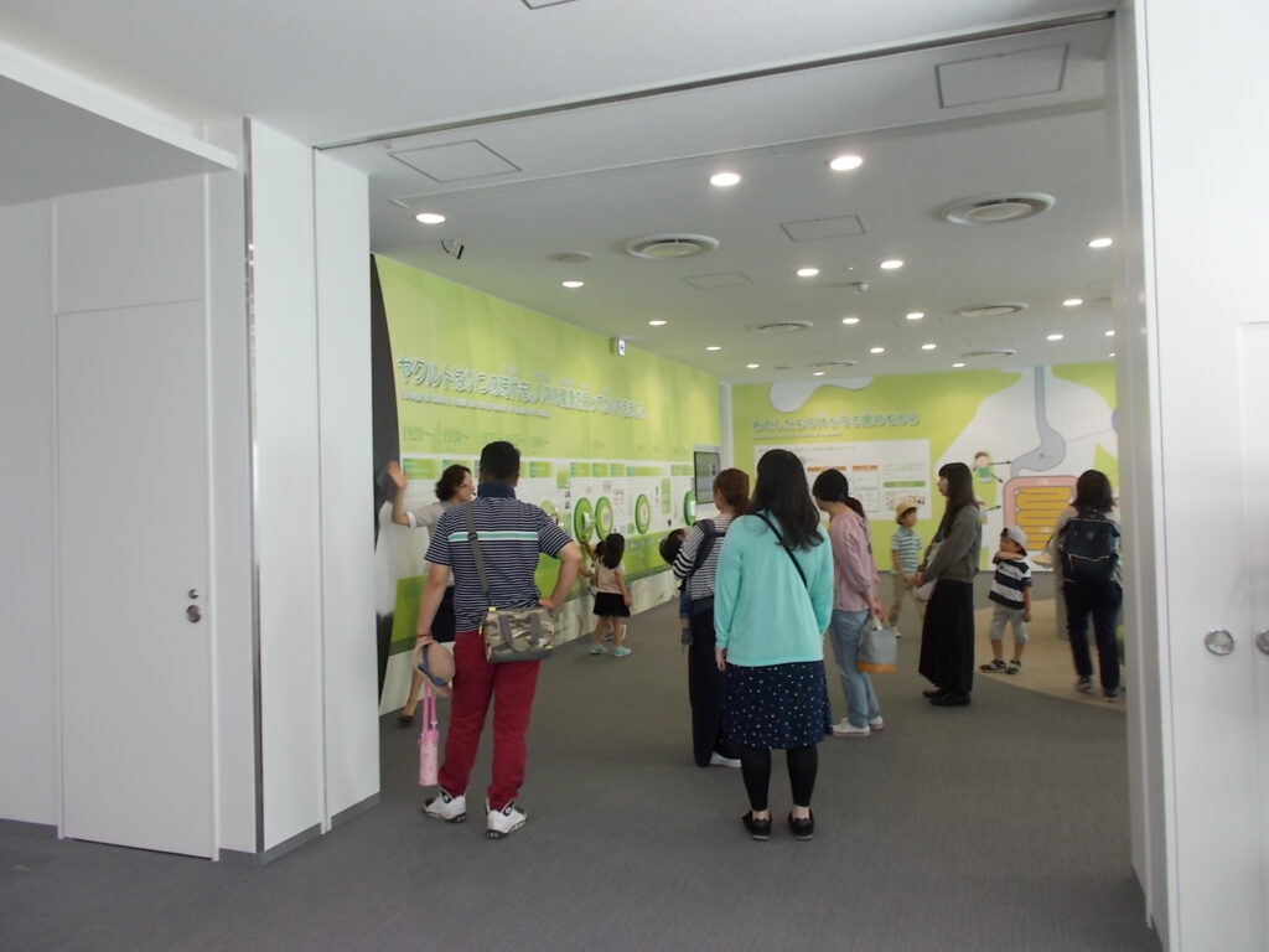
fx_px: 953
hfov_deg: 67.3
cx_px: 634
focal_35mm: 26
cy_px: 476
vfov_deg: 53.1
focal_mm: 4.6
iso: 100
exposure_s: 1/25
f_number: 3.2
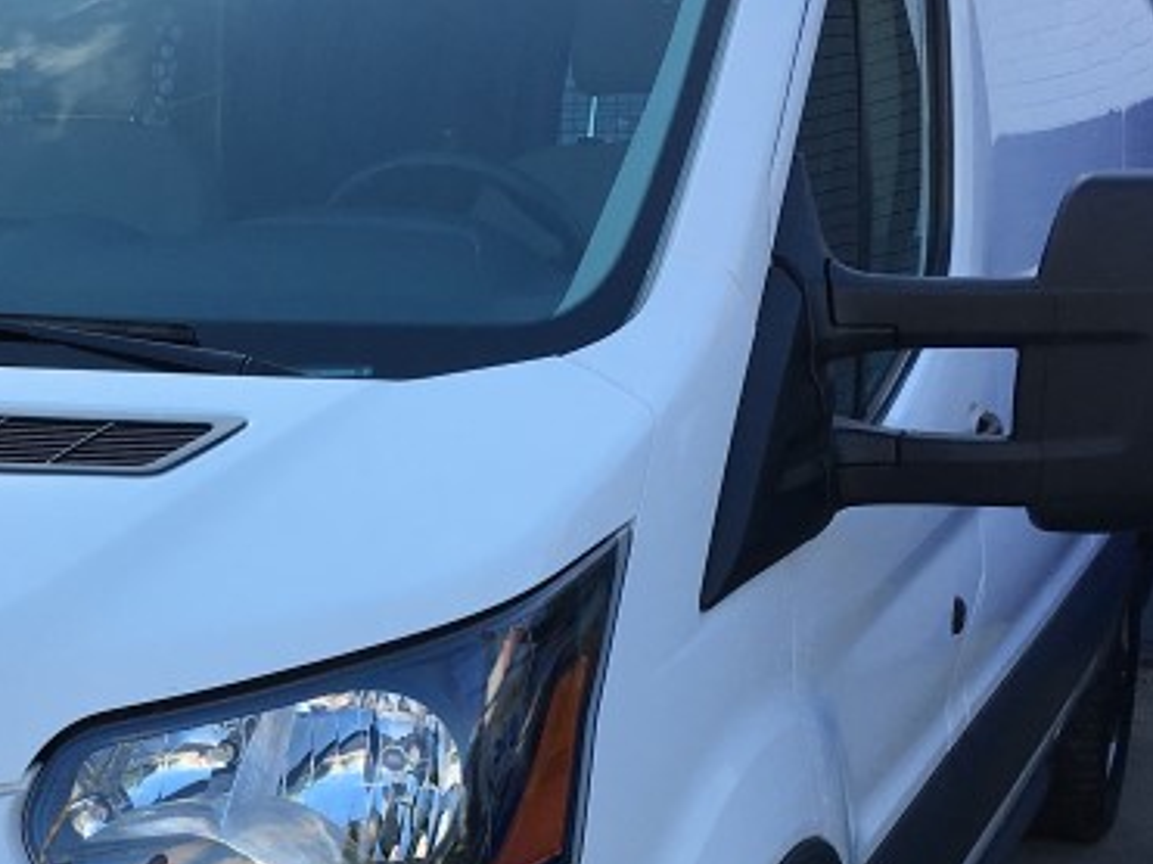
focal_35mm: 80
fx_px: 2664
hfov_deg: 23.9
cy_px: 743
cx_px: 177
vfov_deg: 18.2
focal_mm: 4.15
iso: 25
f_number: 2.2
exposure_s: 1/439
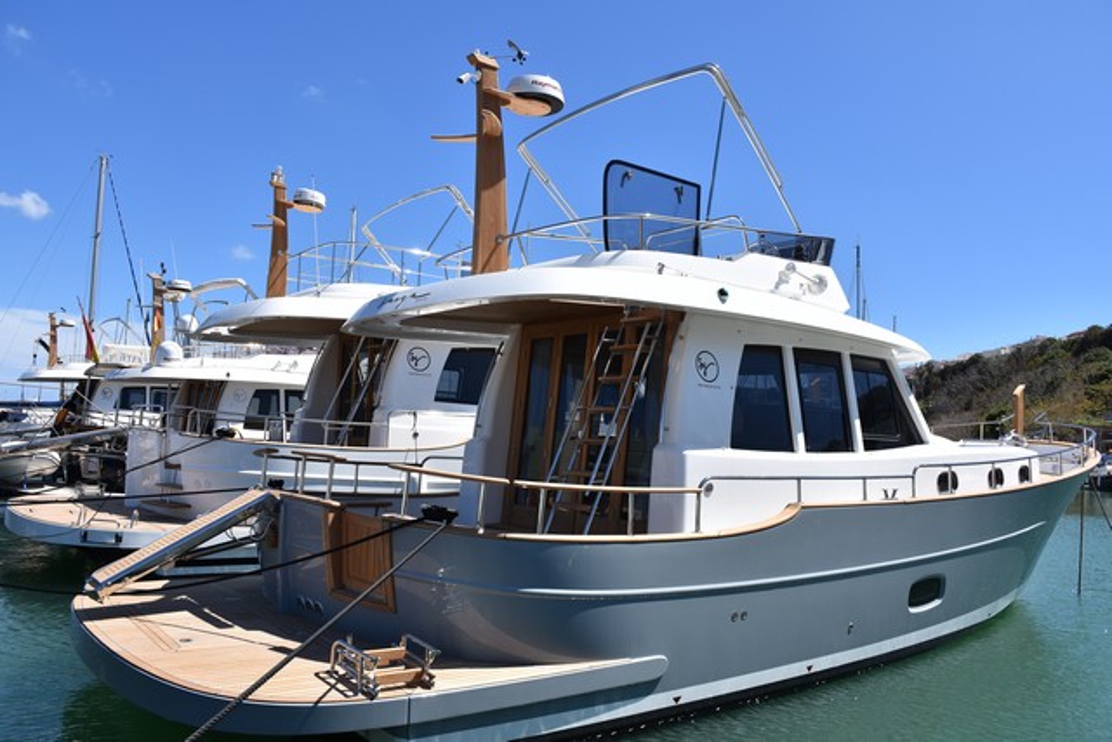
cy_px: 371
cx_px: 556
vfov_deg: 48.0
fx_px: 834
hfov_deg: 67.4
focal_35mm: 27
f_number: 8
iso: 125
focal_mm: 18
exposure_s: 1/500
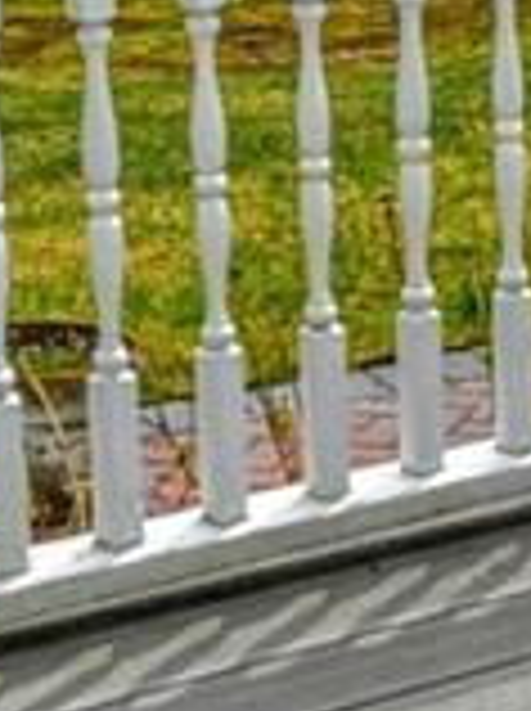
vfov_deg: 15.5
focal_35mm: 125
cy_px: -25
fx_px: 2564
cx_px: 868
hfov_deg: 11.2
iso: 500
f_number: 4.5
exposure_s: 1/4000
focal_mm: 20
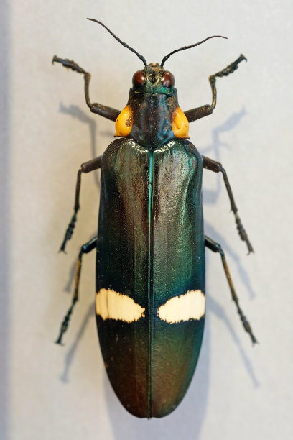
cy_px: 220
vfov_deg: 22.6
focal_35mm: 90
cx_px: 146
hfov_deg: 15.2
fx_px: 1099
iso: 800
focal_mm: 60
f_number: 4
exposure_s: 1/90
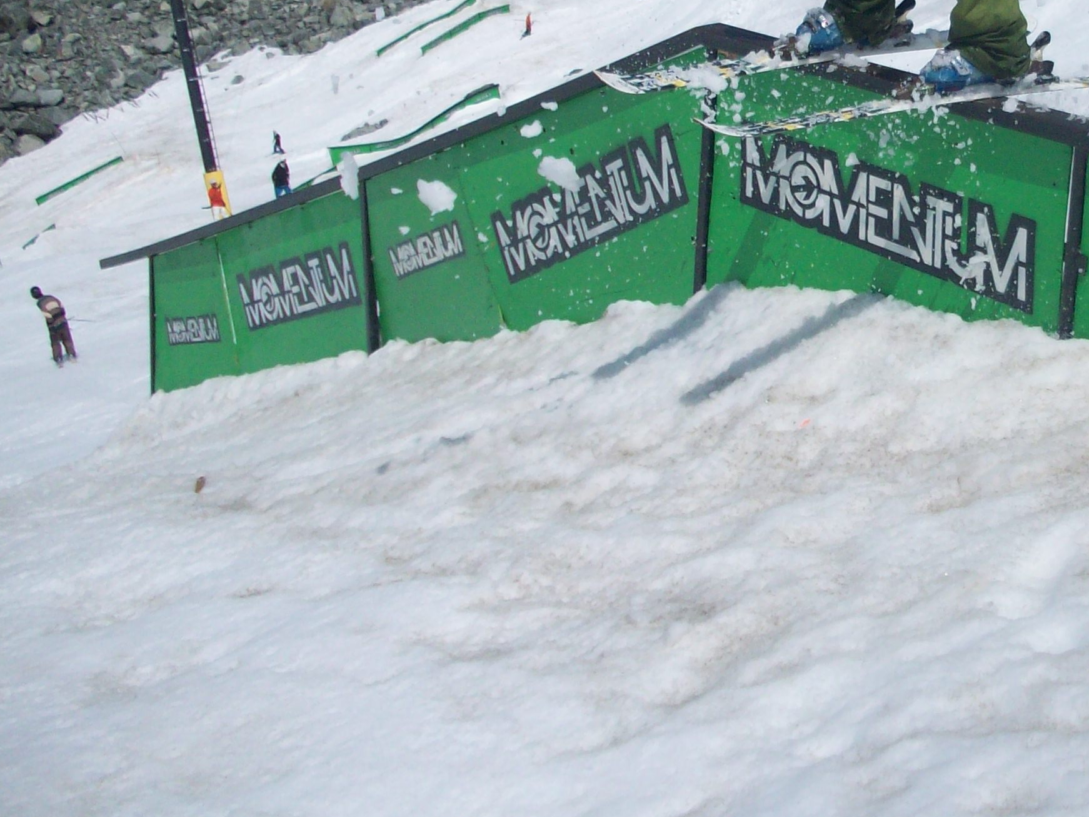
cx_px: 970
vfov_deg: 20.7
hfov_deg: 26.9
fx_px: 2202
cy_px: 129
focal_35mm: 70
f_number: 5.6
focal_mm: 6.2
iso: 80
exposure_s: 1/1401
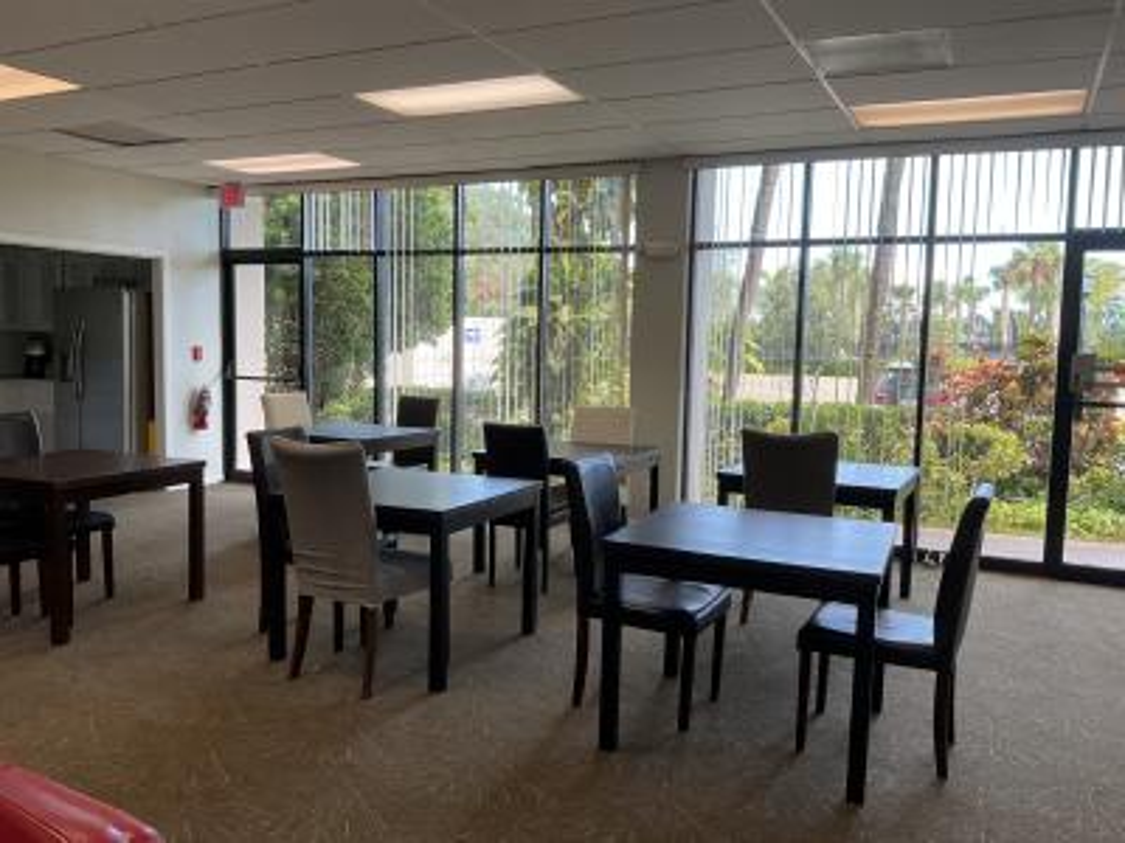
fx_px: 942
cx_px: 562
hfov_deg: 61.7
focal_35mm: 29
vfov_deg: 48.2
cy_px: 422
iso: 32
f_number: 1.8
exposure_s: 1/120
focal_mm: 3
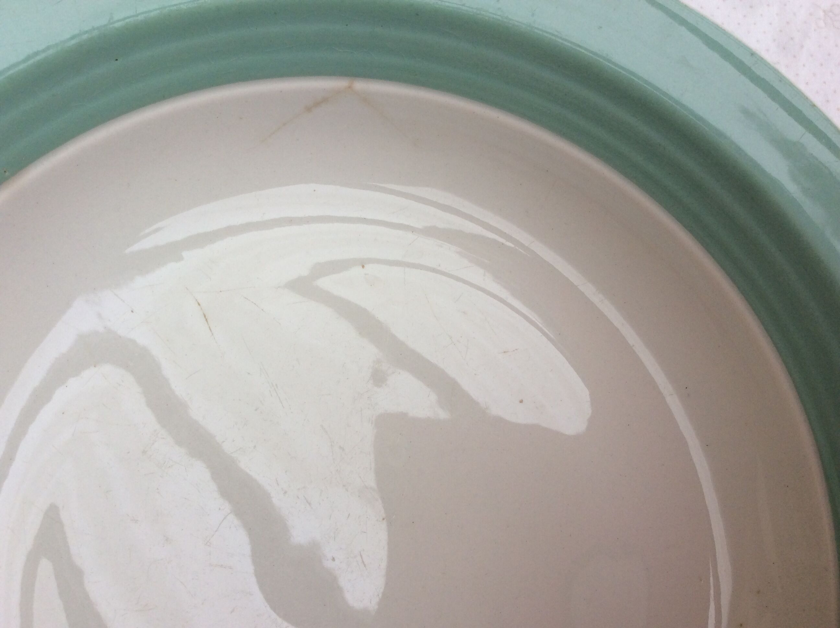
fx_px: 775
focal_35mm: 32
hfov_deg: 56.9
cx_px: 420
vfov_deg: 44.1
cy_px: 314
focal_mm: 3.3
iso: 40
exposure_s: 1/100
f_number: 2.4
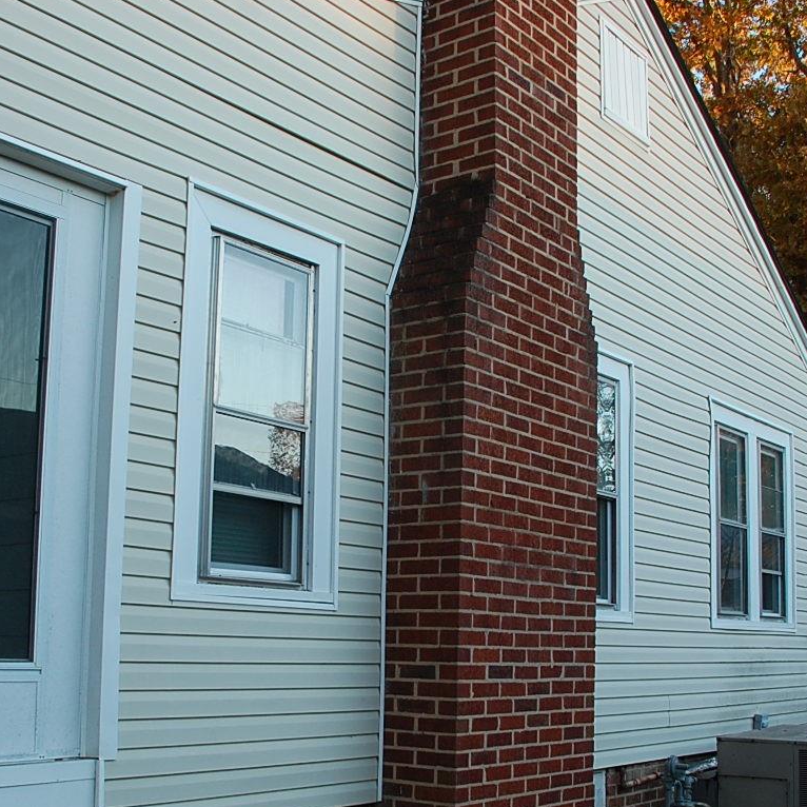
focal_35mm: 45
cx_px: 351
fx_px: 1187
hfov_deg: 37.5
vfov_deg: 37.2
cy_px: 523
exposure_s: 1/100
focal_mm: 18
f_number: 5.6
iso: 400
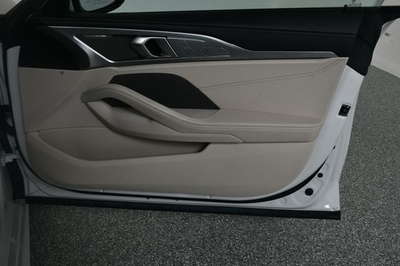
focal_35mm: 36
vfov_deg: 36.8
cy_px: 133
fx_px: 400
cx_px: 200
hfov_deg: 53.2
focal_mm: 24
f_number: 14
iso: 100
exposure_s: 1/160
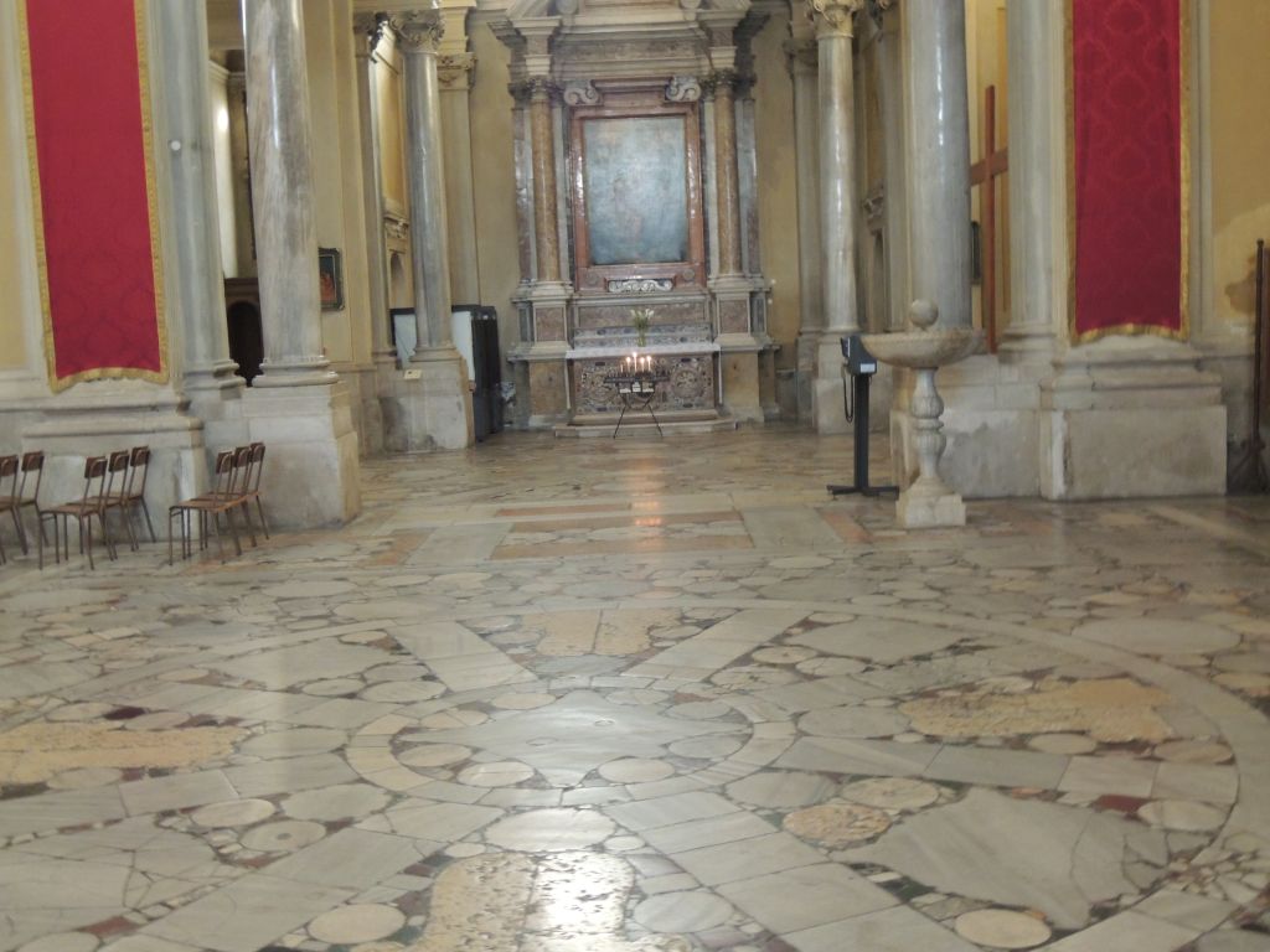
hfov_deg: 46.8
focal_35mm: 40
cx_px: 635
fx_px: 1468
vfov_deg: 36.0
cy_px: 476
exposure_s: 1/10
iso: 800
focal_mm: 7.2
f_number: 3.3
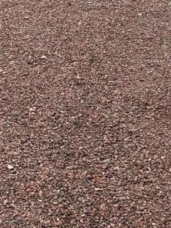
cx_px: 31
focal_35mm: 143
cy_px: 52
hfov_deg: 10.3
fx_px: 942
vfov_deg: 13.7
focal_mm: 5.7
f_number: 1.5
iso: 50
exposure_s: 1/1171
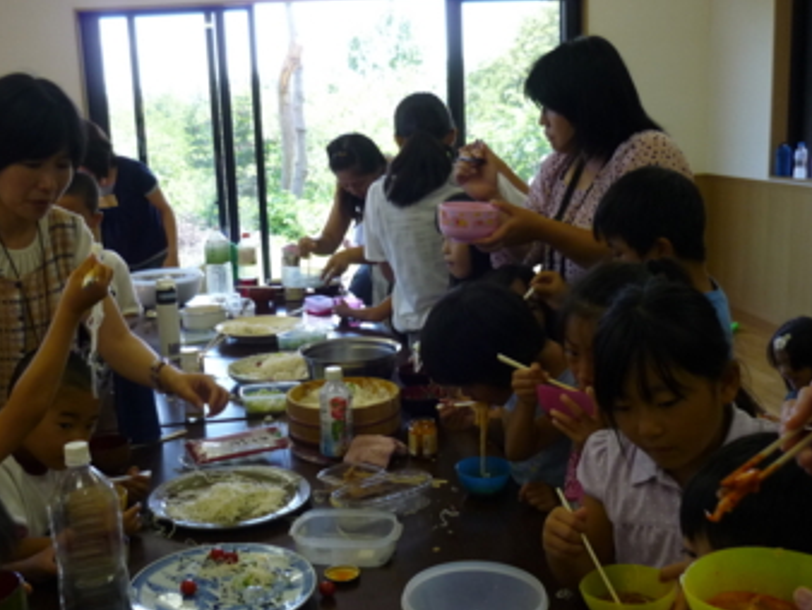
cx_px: 353
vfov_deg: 36.9
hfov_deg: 47.7
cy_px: 322
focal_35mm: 39
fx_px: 915
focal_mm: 5.5
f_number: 2.8
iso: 200
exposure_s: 1/125
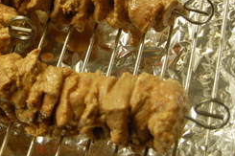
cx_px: 11
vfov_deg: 14.7
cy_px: 18
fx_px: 600
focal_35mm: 92
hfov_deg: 21.5
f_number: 4.5
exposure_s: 1/80
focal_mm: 30
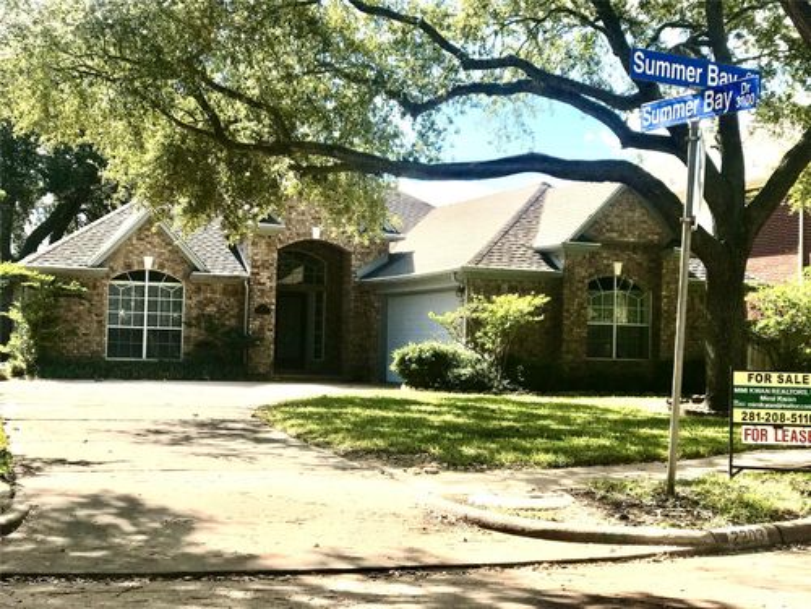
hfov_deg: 33.8
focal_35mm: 57
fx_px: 1335
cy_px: 304
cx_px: 406
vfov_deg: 25.7
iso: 20
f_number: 2.8
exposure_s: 1/447
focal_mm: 6.6
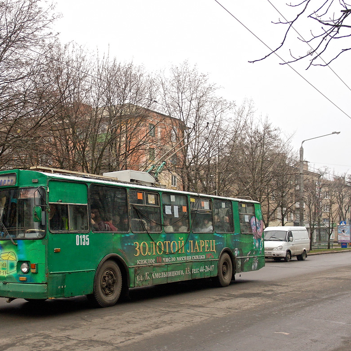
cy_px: 174
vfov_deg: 42.8
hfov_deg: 42.2
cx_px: 112
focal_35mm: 39
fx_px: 447
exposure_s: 1/400
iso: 400
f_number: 3.5
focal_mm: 20
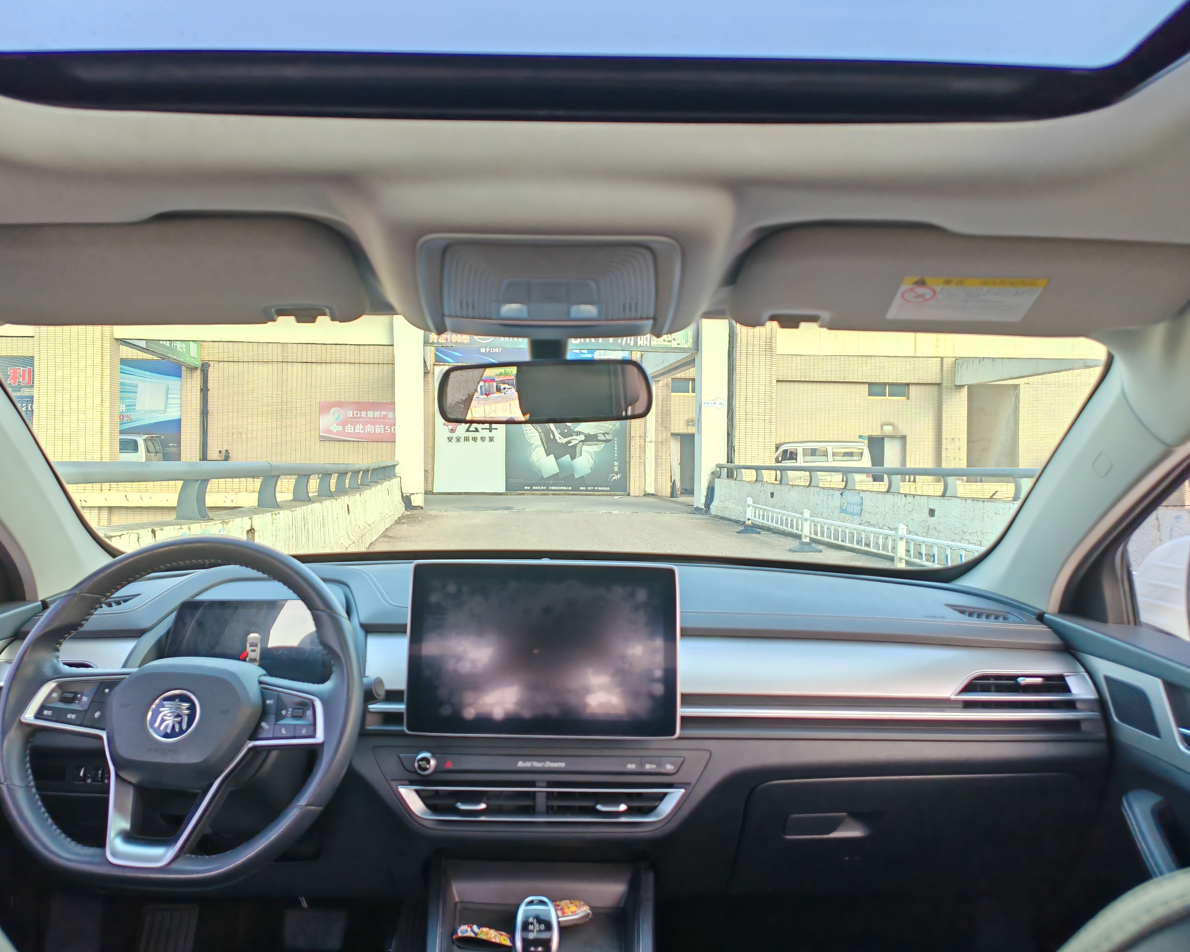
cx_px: 546
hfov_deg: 64.0
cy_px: 460
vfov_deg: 53.2
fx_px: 951
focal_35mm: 27
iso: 64
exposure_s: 1/100
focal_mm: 5.3
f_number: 1.9
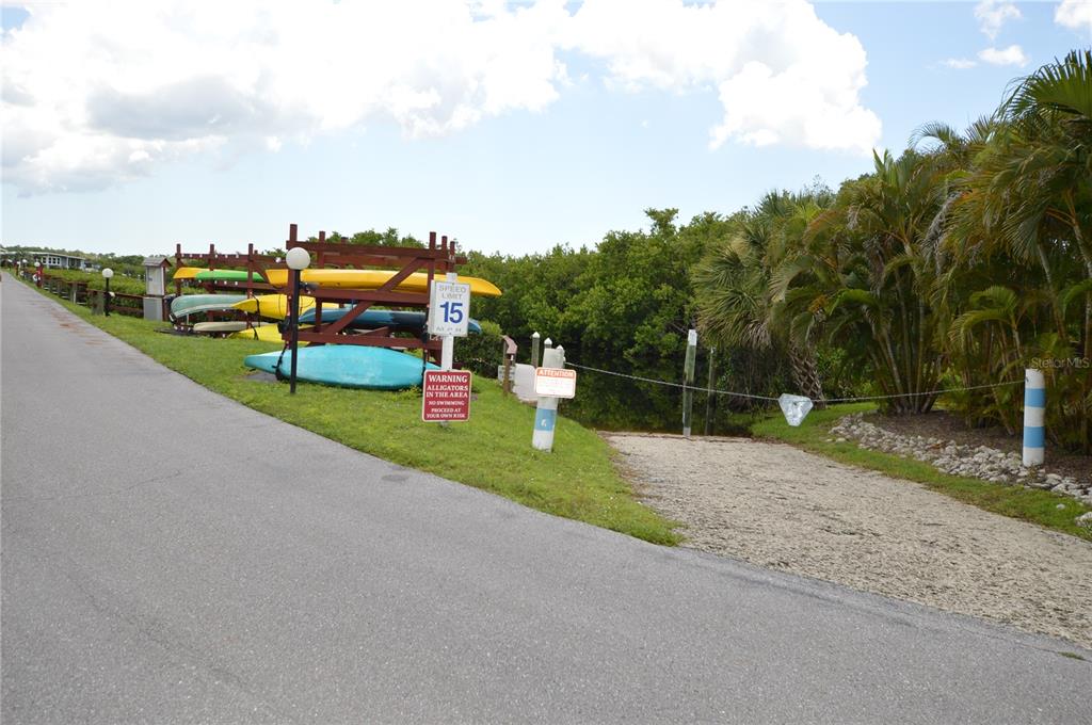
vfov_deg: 43.5
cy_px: 362
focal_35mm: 30
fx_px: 909
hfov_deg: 62.0
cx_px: 546
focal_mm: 20
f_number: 8
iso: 100
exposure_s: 1/200
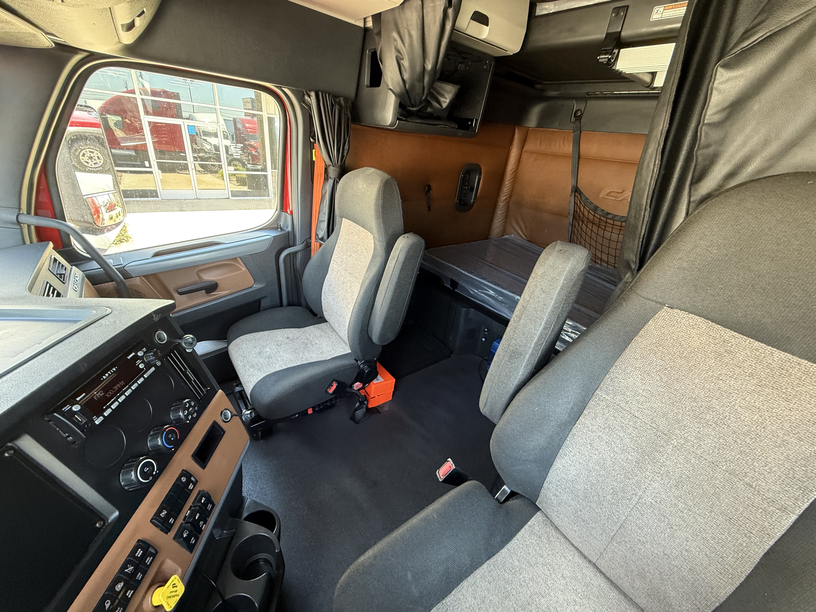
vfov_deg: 85.7
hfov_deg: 102.1
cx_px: 408
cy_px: 306
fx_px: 330
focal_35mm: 14
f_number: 2.2
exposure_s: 1/60
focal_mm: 2.22
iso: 400
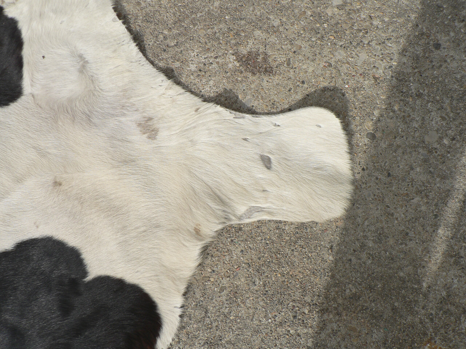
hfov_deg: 51.4
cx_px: 233
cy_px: 174
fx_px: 485
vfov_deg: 39.7
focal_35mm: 36
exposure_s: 1/500
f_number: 4
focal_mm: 6
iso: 80
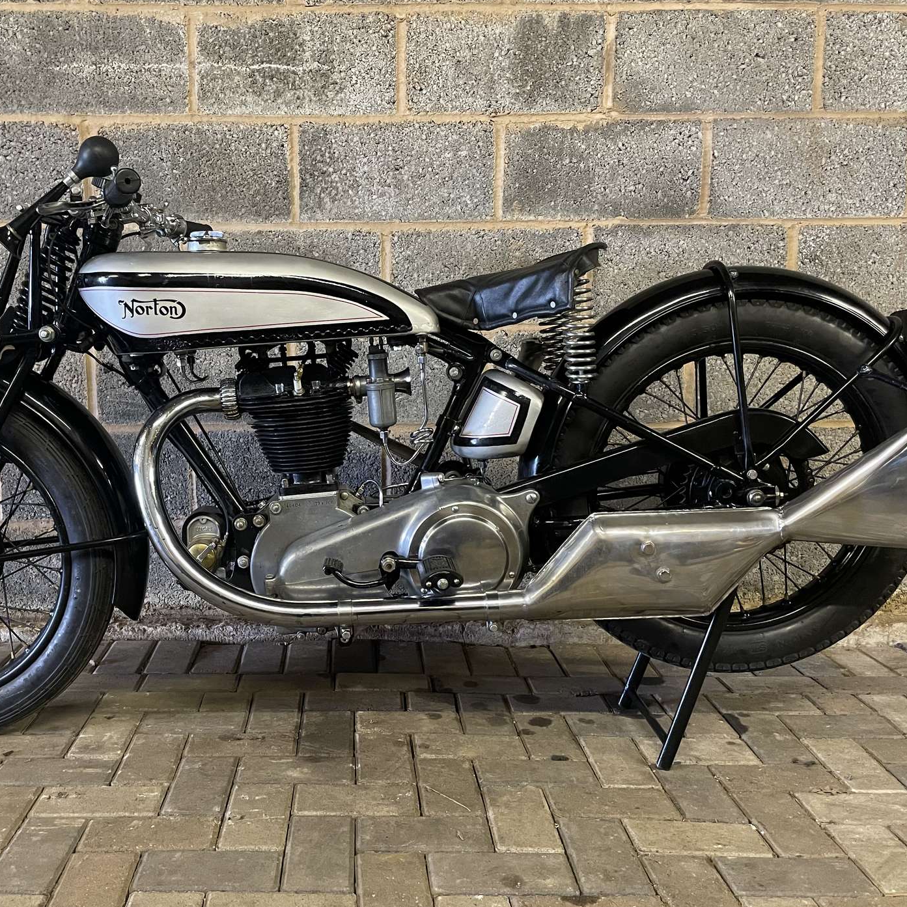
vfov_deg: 49.7
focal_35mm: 33
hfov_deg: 49.4
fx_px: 978
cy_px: 478
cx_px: 352
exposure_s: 1/33
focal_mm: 4.2
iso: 400
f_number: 1.6
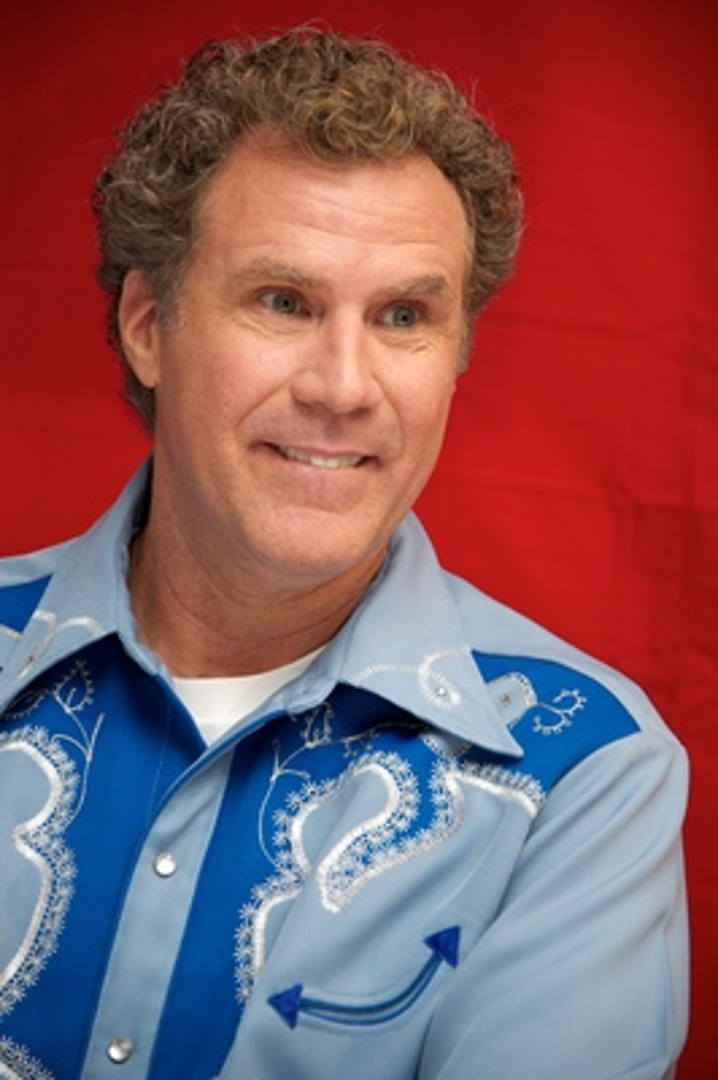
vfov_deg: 11.4
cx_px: 359
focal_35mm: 180
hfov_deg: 7.6
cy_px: 540
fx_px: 5394
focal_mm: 180
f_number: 5.6
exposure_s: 1/60
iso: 640
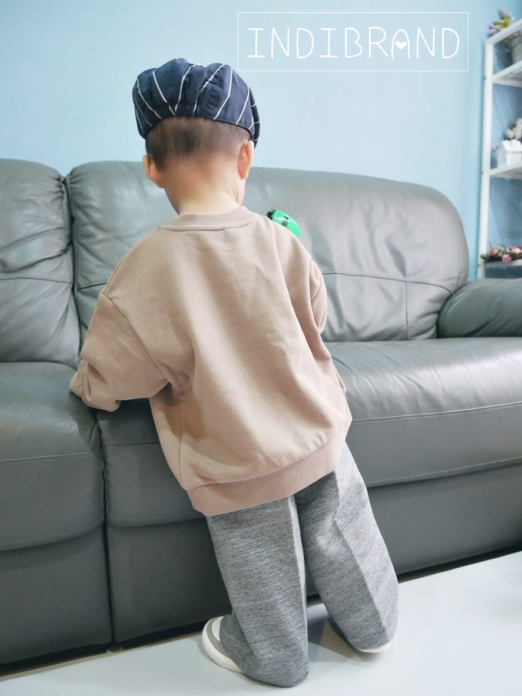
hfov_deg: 53.1
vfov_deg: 67.2
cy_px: 371
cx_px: 267
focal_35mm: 26
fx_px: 523
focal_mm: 12
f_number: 3.5
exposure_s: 1/30
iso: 3200
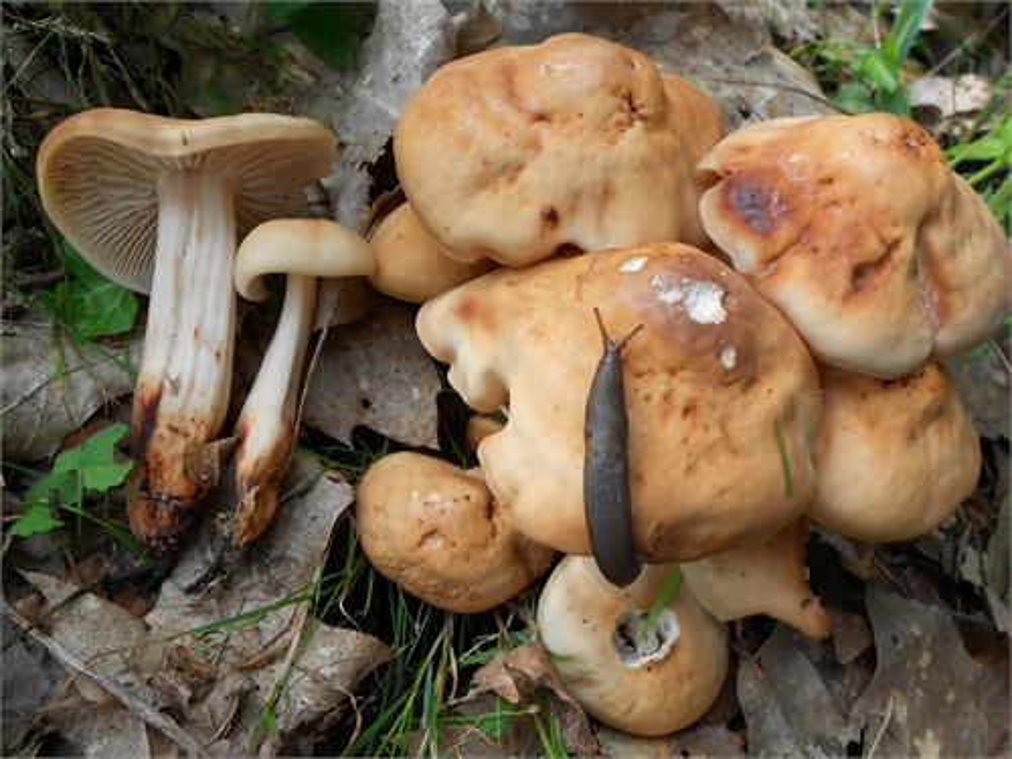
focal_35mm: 29
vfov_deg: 48.2
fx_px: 848
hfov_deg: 61.7
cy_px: 380
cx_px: 506
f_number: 3.4
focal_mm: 5.1
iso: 80
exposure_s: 1/250
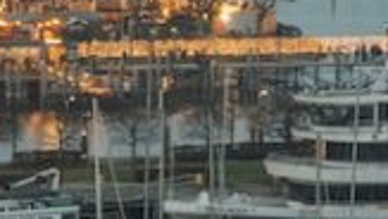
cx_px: -231
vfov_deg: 2.4
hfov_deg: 4.3
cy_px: 26
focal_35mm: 498
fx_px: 5128
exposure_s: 1/80
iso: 2000
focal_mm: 70
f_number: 2.8
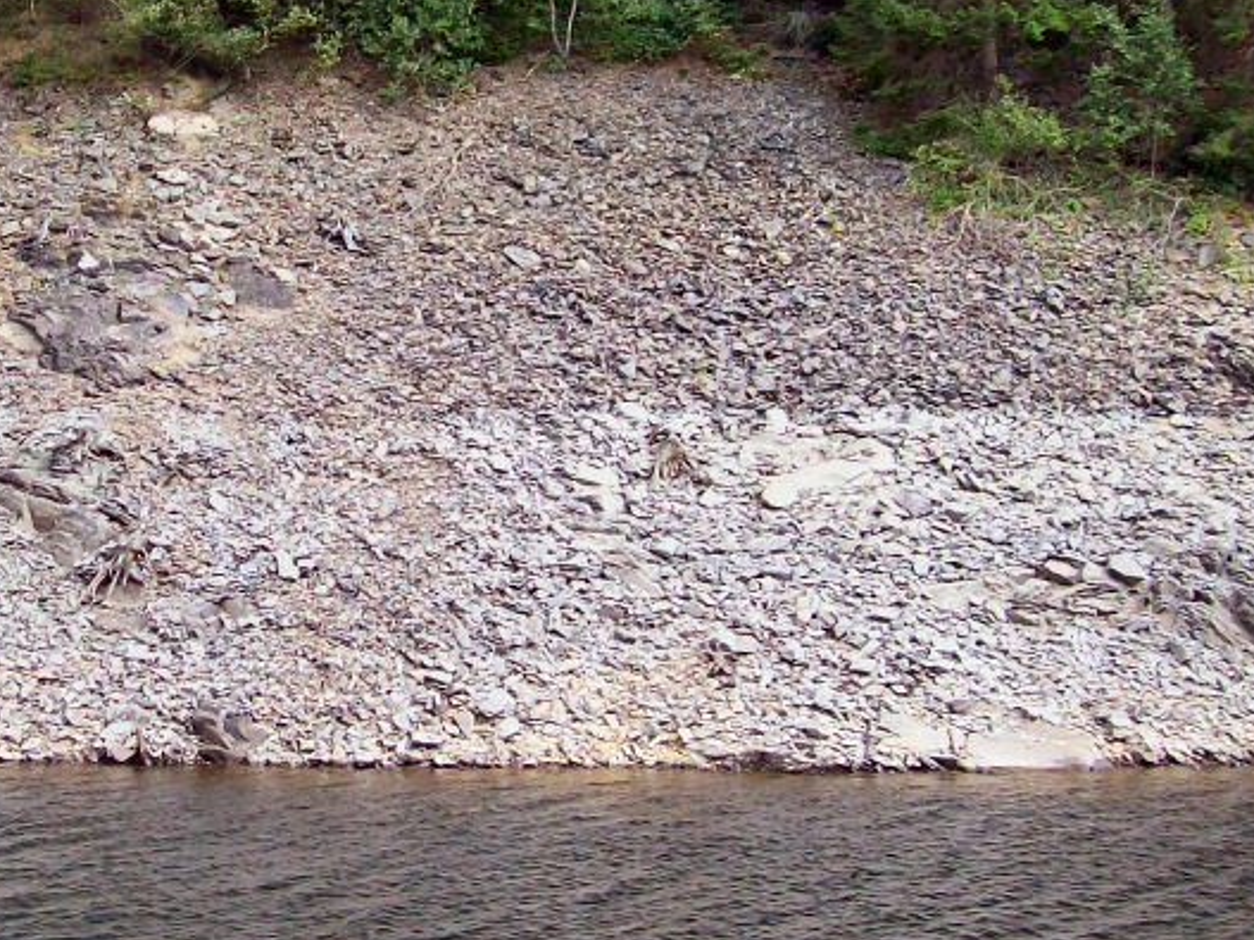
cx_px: 157
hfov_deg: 26.9
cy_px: 278
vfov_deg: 20.9
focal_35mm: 70
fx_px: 2535
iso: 80
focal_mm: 6
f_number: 2.7
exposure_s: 1/247
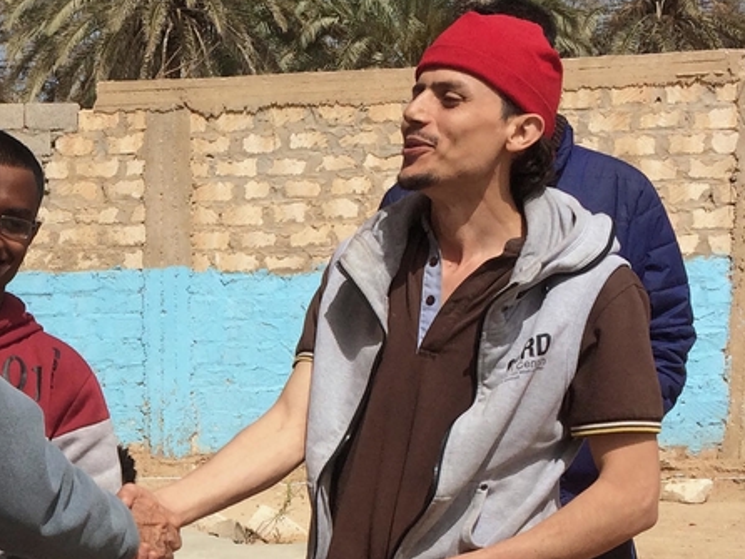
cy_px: 447
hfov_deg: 28.4
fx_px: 1400
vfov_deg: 22.3
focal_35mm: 65
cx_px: 40
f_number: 2.2
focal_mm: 4.15
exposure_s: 1/3165
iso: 32
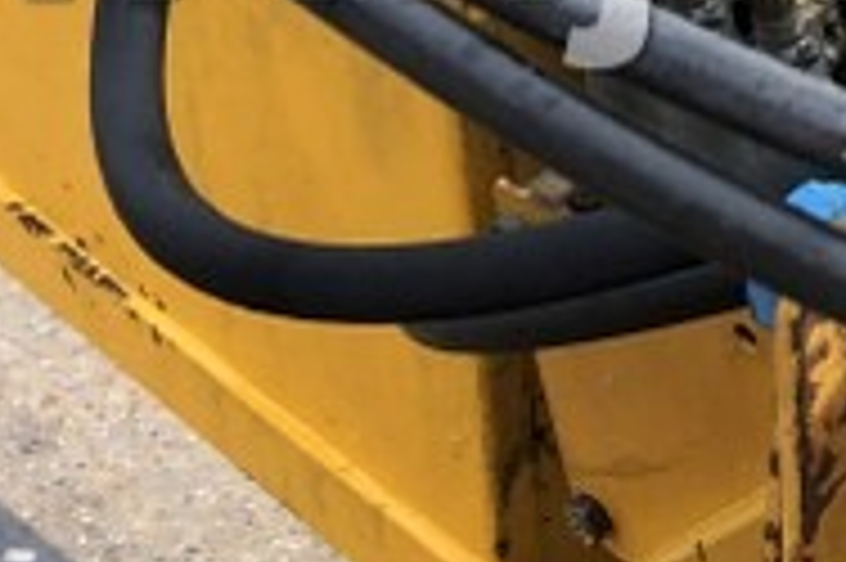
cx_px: 1260
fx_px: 2911
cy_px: -121
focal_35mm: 124
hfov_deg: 15.3
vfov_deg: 10.8
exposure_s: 1/417
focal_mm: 3.99
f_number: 1.8
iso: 20
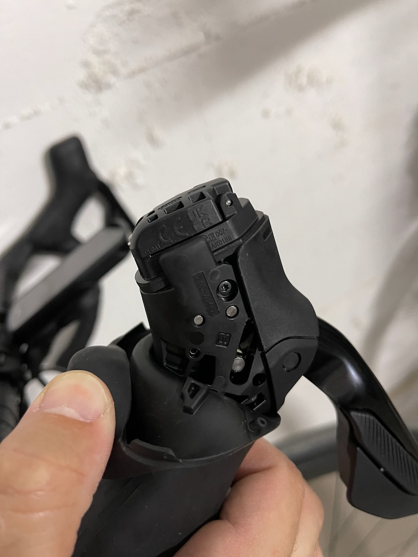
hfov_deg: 54.9
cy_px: 278
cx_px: 209
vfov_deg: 69.4
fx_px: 403
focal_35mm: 25
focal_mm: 5.1
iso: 400
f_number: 1.6
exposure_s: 1/33
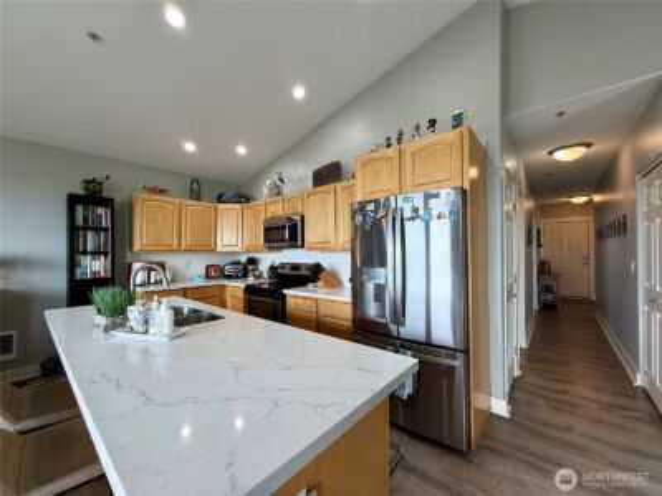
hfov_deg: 102.1
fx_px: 268
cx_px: 331
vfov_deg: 85.7
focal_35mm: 14
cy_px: 248
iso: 100
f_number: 2.2
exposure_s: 1/120
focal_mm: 2.22
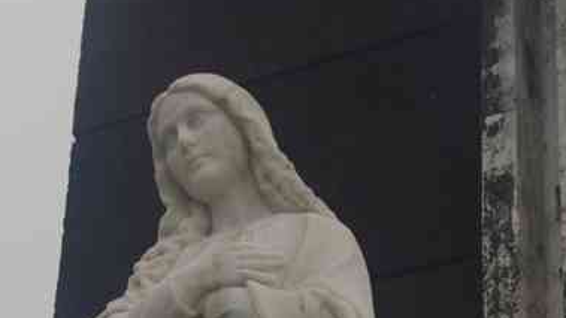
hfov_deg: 18.4
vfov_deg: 9.8
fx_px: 1741
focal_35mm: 116
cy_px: 617
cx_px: 196
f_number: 6.3
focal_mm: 28
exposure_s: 1/60
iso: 200
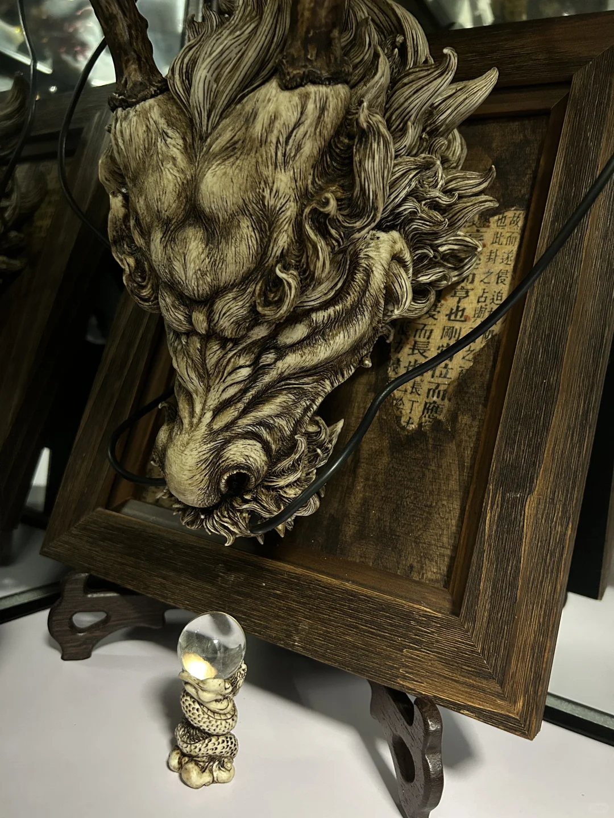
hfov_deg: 53.1
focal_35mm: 26
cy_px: 409
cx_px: 307
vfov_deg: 67.3
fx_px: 615
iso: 640
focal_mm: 5.7
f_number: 1.5
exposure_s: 1/30
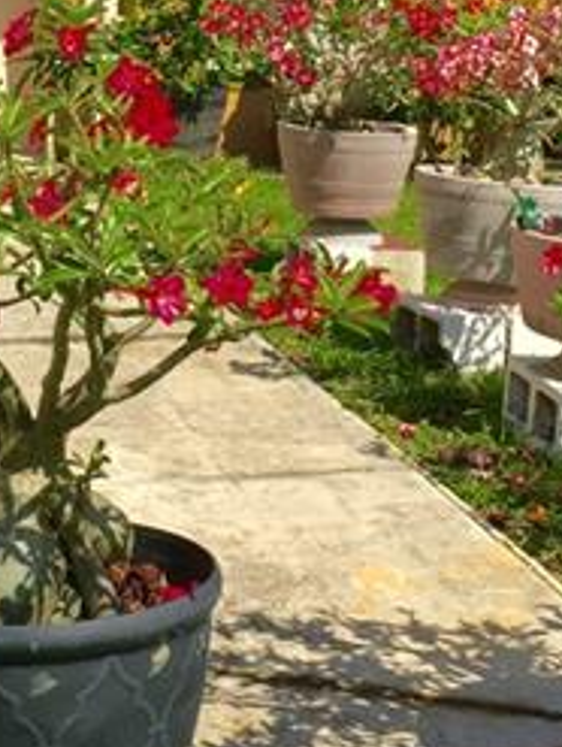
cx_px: 51
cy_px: 85
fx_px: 1943
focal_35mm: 90
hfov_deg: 16.2
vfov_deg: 21.3
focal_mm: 4.15
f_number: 2.2
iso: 32
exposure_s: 1/3049
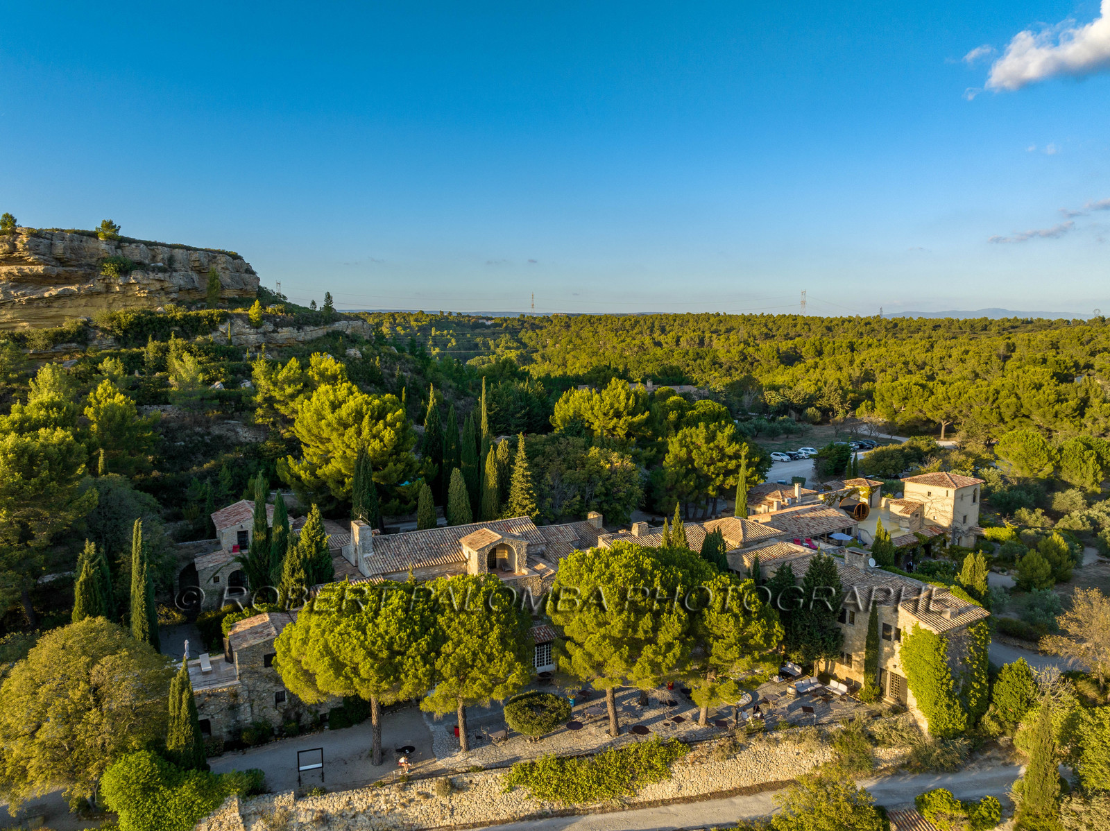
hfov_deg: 71.6
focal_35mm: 24
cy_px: 416
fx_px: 769
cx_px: 555
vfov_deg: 56.8
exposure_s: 1/80
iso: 100
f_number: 9
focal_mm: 12.3
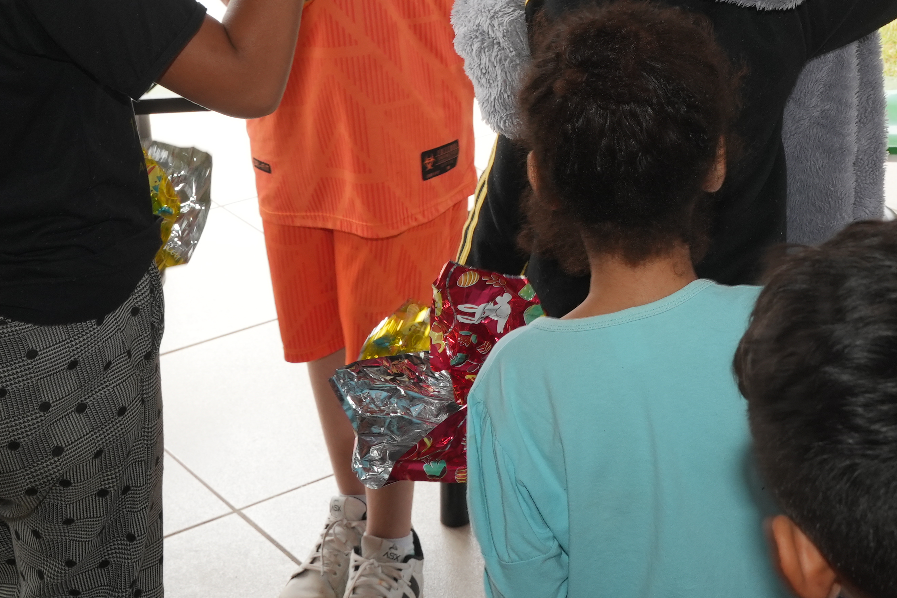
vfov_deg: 17.6
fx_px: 1844
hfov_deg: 26.7
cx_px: 753
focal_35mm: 74
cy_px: -105
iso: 500
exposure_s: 1/90
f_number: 9.5
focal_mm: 28
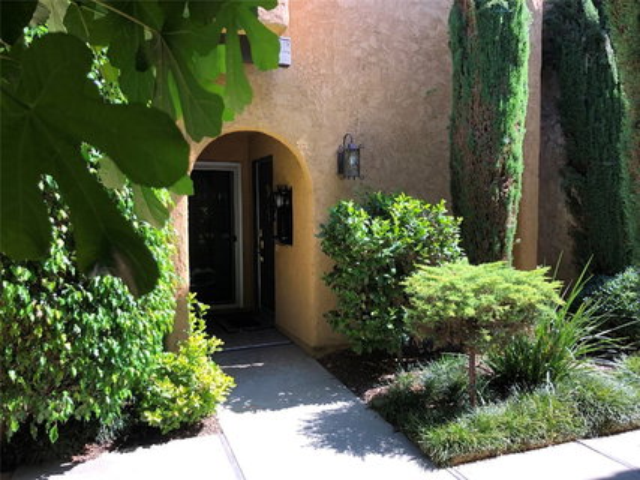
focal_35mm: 28
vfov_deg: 49.7
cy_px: 240
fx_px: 518
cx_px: 320
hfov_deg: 63.5
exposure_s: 1/120
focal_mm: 3.99
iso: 25
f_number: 1.8
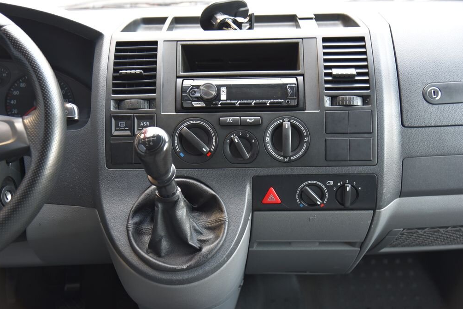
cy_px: 154
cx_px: 234
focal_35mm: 51
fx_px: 656
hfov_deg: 38.9
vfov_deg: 26.5
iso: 500
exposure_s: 1/10
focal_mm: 50
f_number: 4
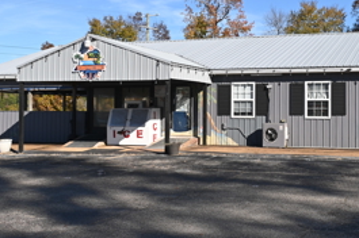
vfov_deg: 26.4
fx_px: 508
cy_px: 100
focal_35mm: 51
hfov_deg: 38.2
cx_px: 256
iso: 100
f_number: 11
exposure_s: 1/200
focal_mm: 20
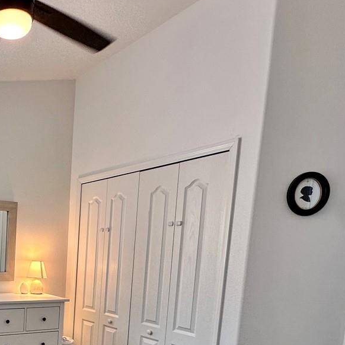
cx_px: -12
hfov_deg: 41.1
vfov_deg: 44.8
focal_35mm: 34
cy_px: 299
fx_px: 383
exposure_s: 1/120
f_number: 2.2
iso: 100
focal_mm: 2.22
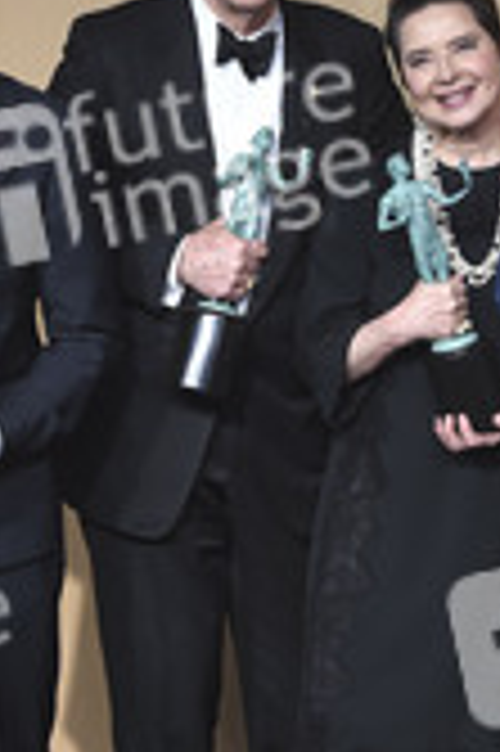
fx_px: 2505
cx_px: 273
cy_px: 396
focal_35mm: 120
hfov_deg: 11.4
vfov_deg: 17.1
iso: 2500
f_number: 7.1
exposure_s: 1/250
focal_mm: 50
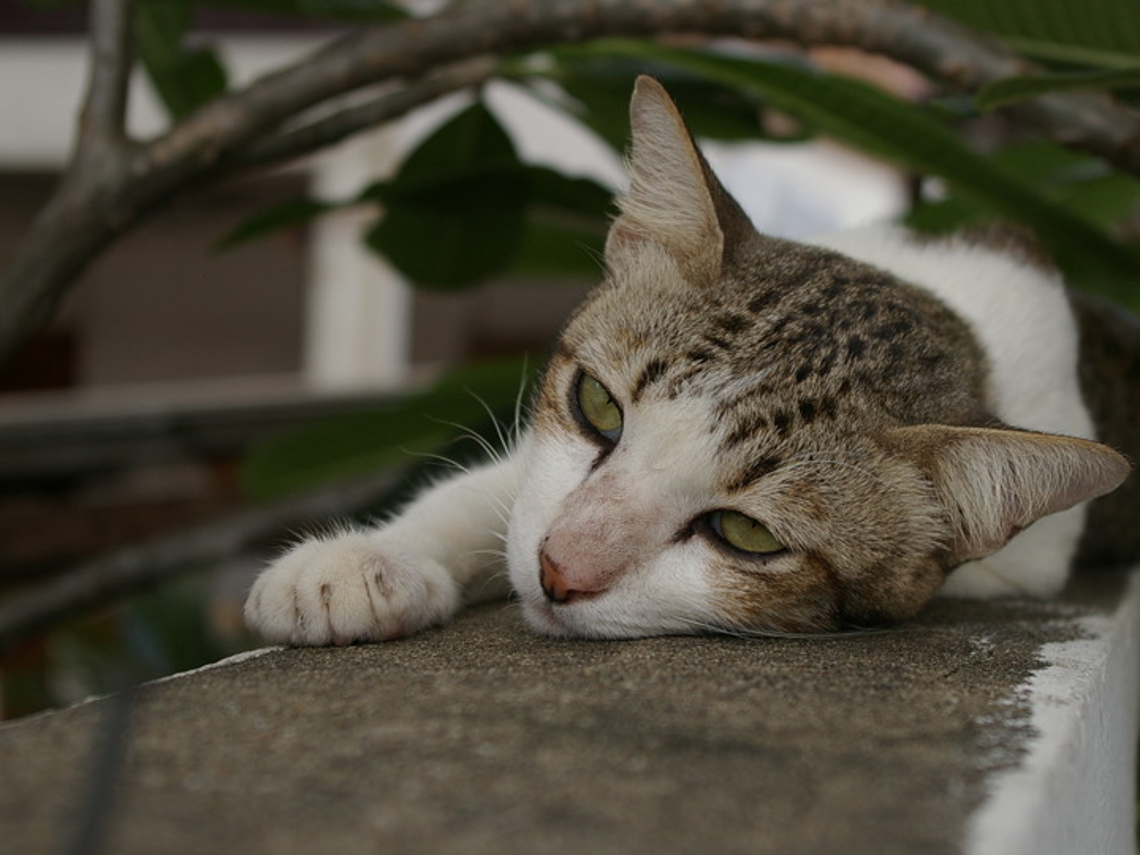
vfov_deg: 20.5
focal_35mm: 72
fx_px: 2361
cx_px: 656
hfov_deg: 27.1
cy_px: 420
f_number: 5
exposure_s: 1/200
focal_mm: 35
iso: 200
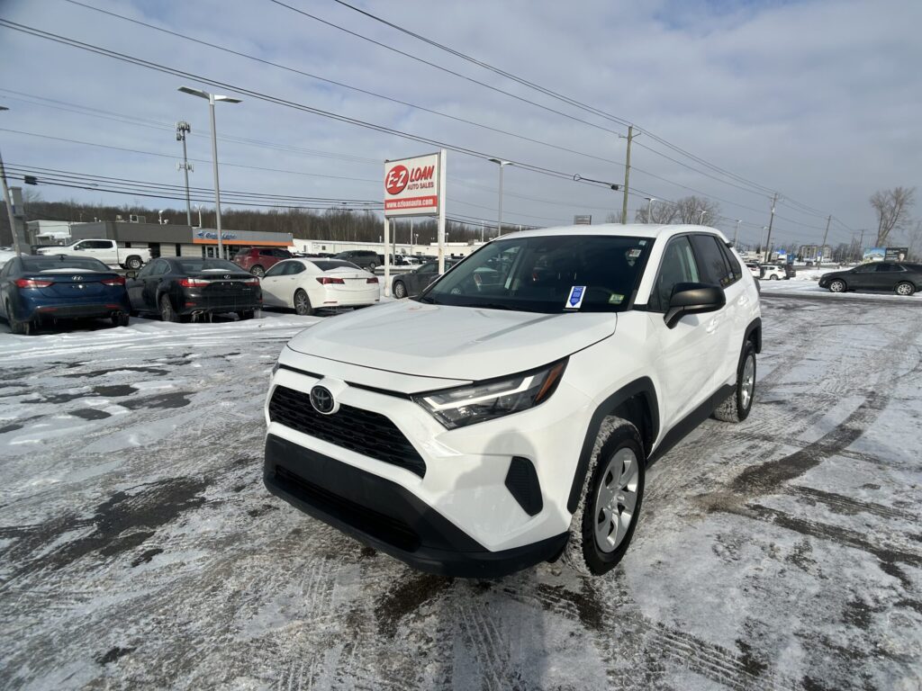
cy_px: 346
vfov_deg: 53.1
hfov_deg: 67.3
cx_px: 461
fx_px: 693
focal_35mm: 26
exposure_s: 1/8696
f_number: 1.5
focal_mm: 5.7
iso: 50
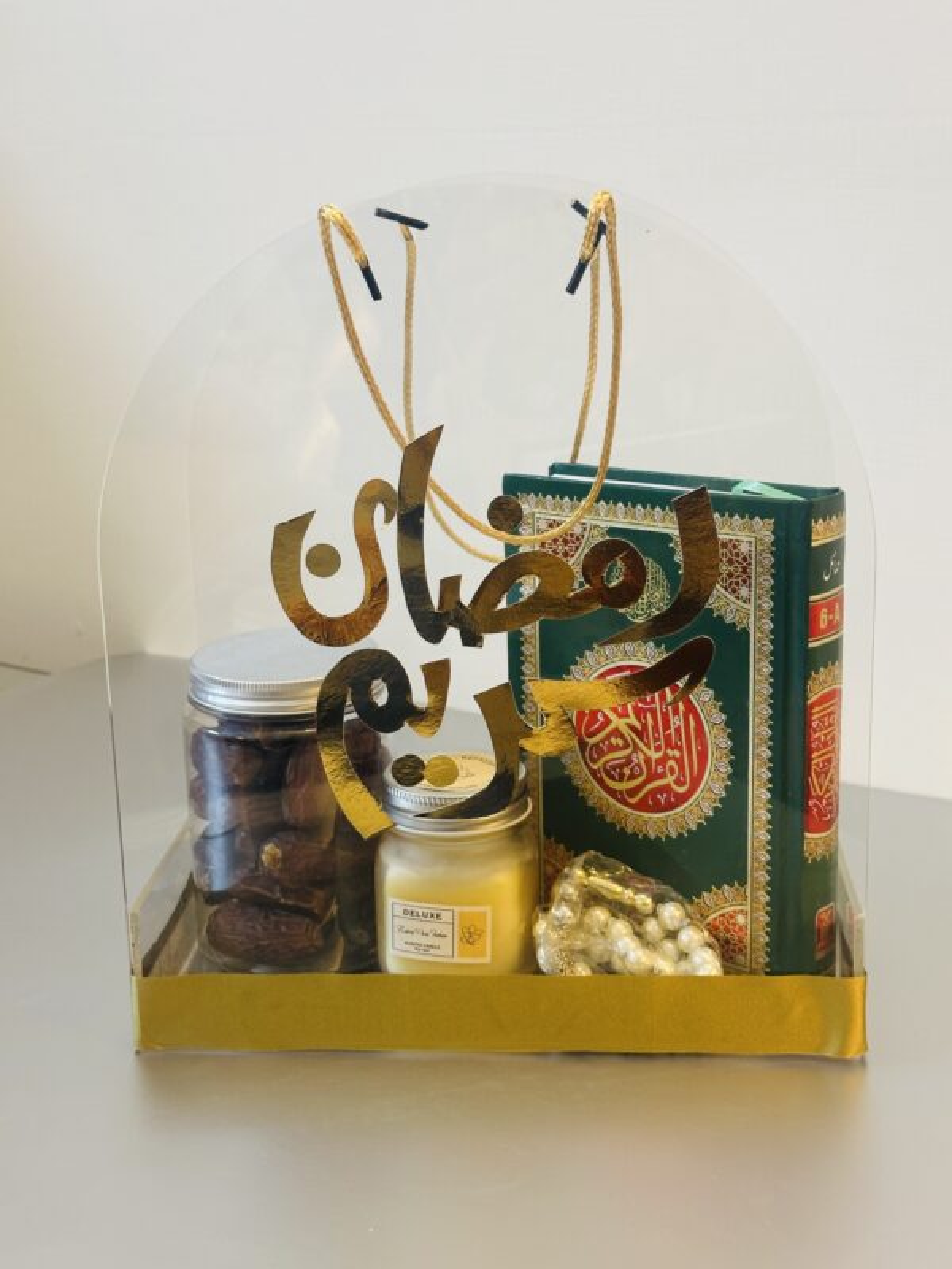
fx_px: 1760
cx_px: 476
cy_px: 634
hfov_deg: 30.3
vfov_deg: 39.7
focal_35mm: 48
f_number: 1.78
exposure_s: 1/50
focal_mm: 6.86
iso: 125
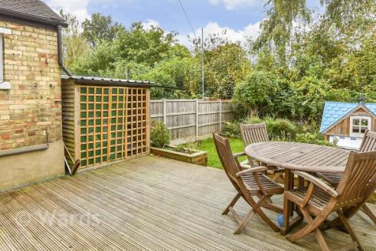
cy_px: 104
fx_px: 209
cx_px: 178
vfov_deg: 61.6
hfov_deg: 83.9
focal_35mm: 20
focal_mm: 10
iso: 320
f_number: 8
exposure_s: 1/160
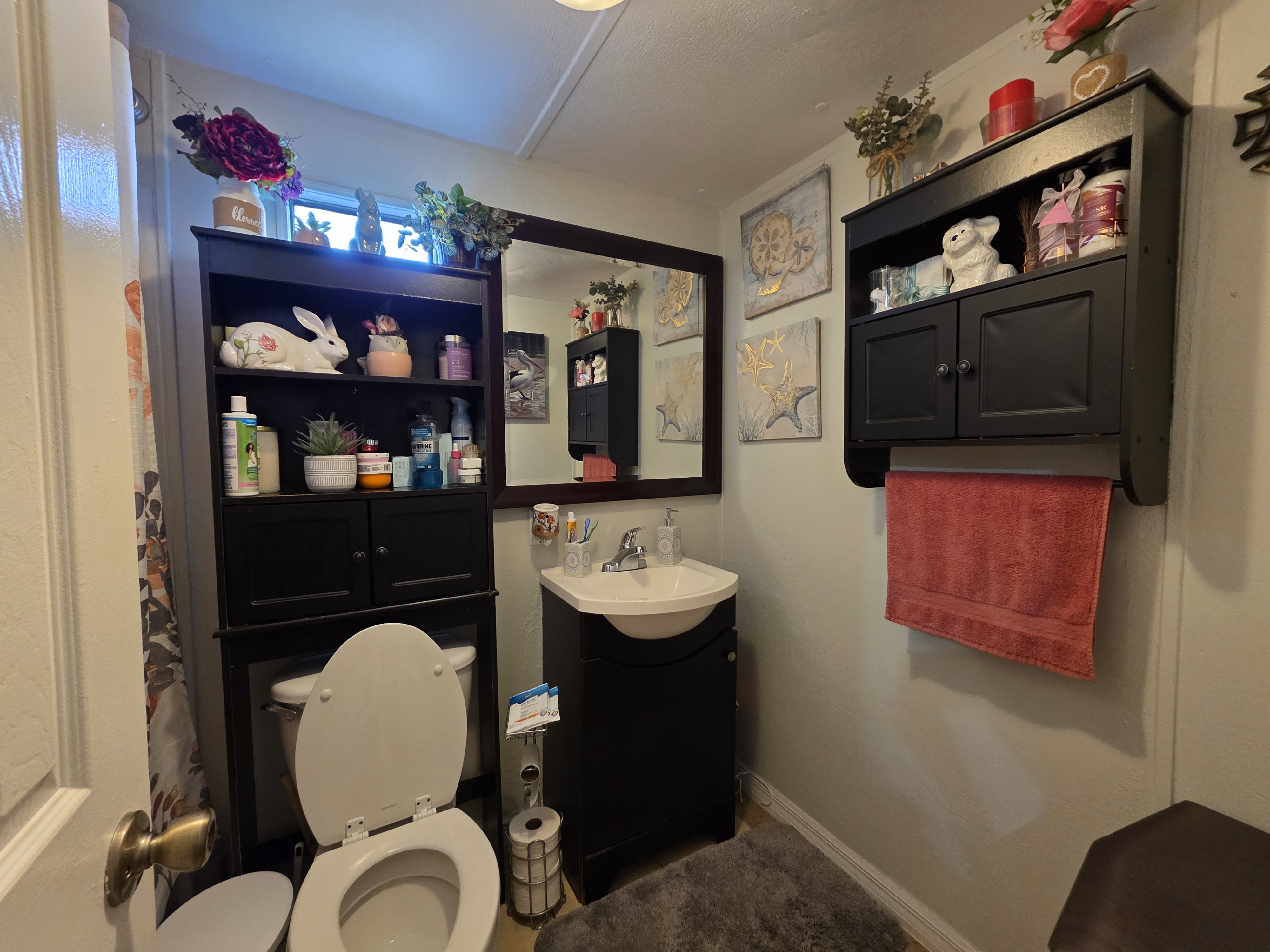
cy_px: 476
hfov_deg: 106.2
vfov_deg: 89.9
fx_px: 477
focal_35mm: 13
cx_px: 635
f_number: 1.9
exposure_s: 1/60
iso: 400
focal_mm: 2.2
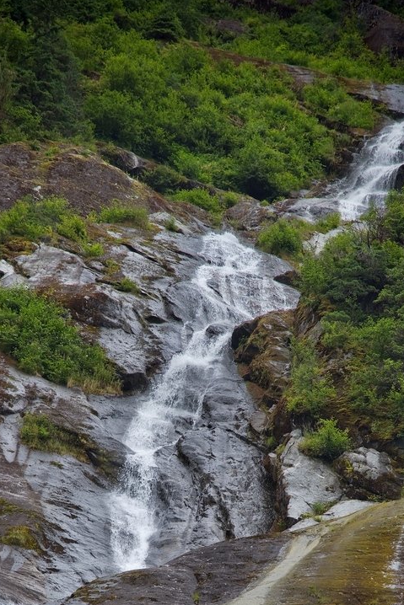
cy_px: 536
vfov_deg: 9.6
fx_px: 3600
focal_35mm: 214
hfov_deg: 6.4
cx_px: 180
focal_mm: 120
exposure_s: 1/250
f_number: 4
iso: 100
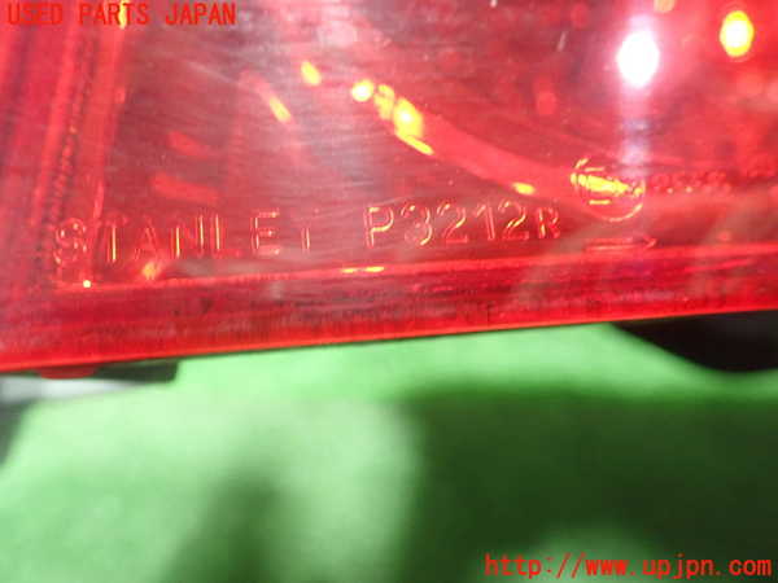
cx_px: 389
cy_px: 292
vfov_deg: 46.8
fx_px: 674
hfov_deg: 60.0
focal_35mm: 30
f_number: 2.3
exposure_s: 1/50
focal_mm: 5.5
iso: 800
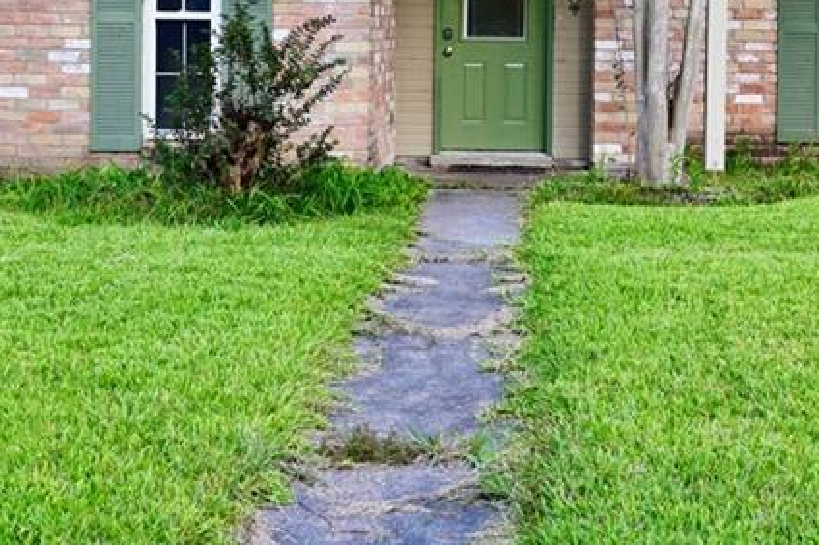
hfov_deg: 34.5
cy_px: 28
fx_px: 1318
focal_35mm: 58
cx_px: 458
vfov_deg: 22.6
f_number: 5
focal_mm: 16
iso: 110
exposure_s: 1/80
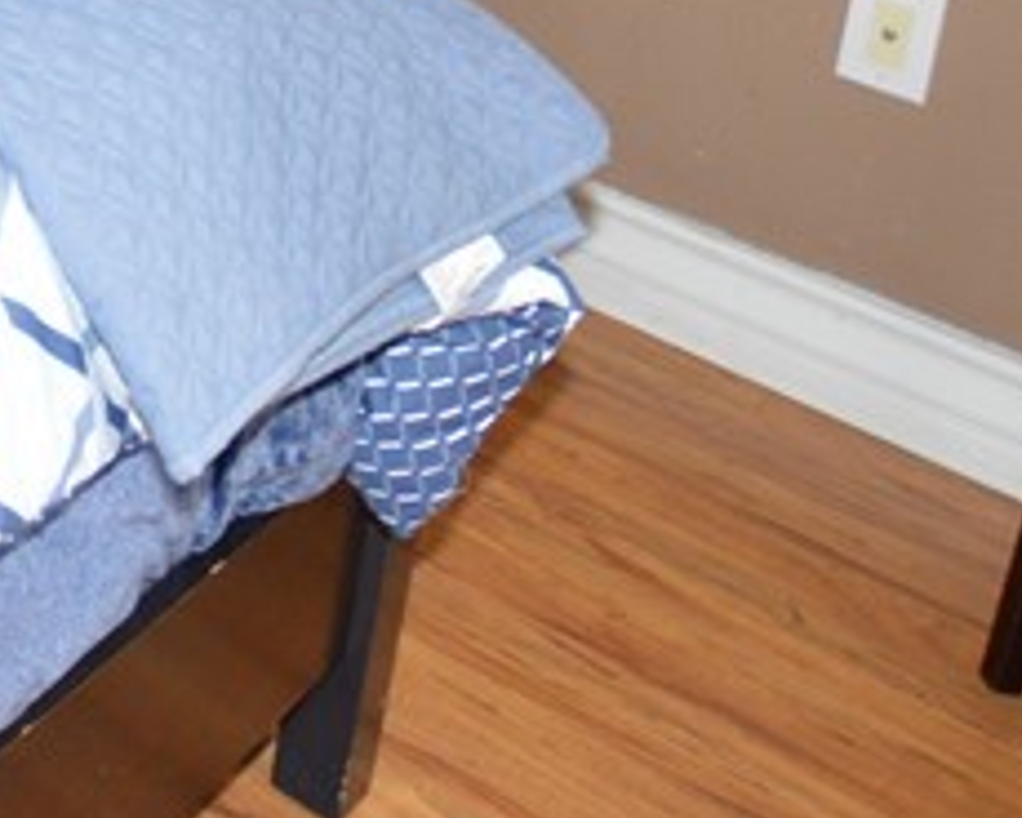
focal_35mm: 73
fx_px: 2215
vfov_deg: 17.5
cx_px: -691
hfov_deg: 20.4
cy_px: -587
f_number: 4
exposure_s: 1/60
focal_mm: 11
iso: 400
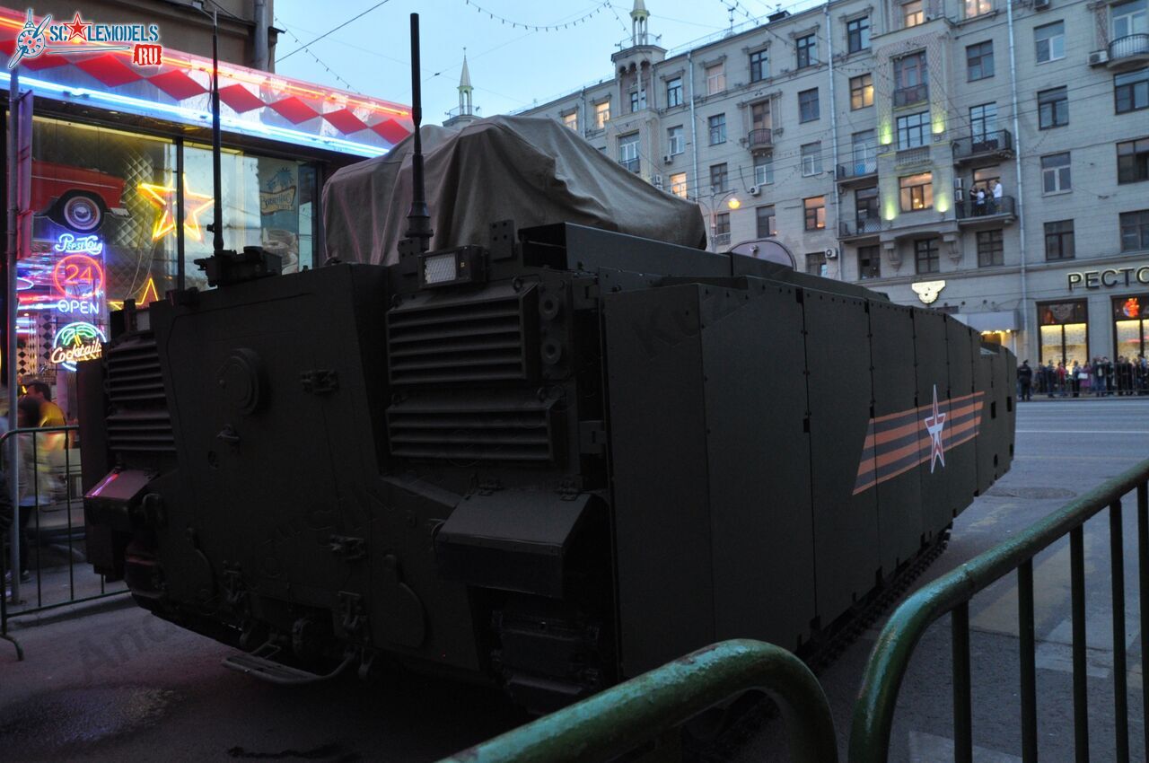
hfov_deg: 70.5
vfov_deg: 50.3
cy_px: 382
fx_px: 813
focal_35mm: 26
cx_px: 574
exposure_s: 1/8
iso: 1000
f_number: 8
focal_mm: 17
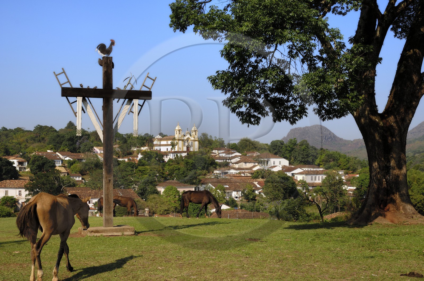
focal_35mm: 48
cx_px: 212
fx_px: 565
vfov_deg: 28.0
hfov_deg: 41.2
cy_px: 140
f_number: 9
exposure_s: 1/160
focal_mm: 32
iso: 100
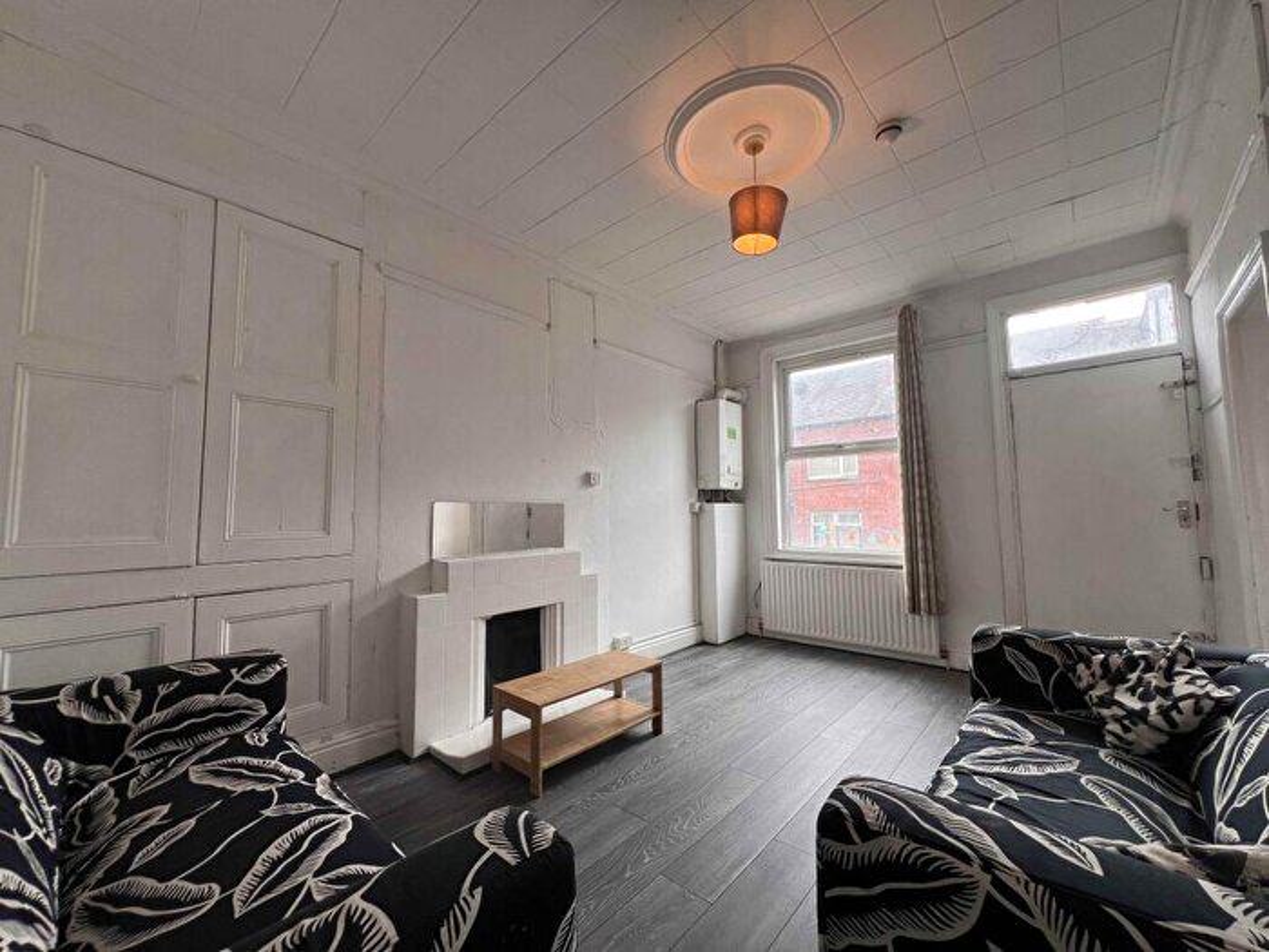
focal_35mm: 13
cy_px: 476
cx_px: 634
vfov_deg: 89.9
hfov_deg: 106.2
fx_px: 477
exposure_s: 1/99
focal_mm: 1.57
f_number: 1.8
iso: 40
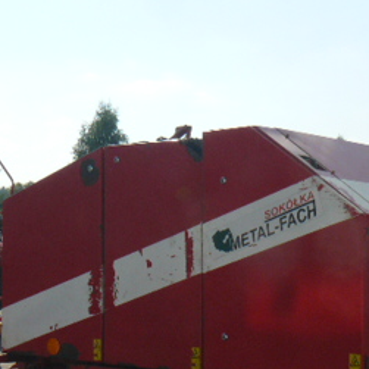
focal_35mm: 81
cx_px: 229
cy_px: 323
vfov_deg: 21.0
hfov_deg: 21.3
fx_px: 977
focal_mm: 6
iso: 100
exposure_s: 1/400
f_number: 7.1
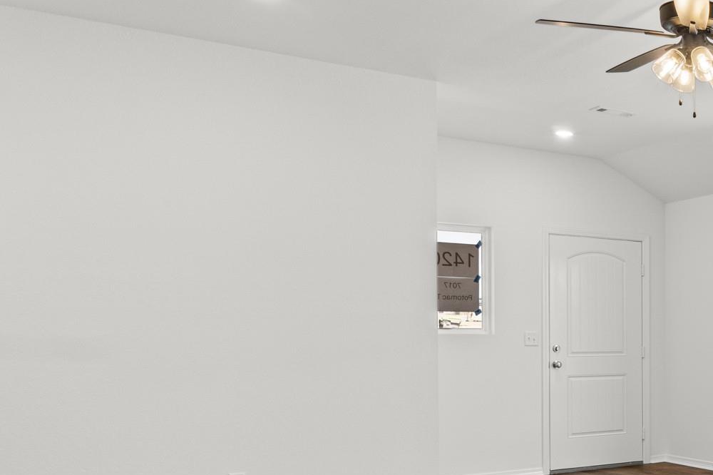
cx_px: 829
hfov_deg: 35.5
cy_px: 348
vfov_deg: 29.4
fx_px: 891
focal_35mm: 45
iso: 250
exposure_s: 1/6
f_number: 9
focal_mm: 12
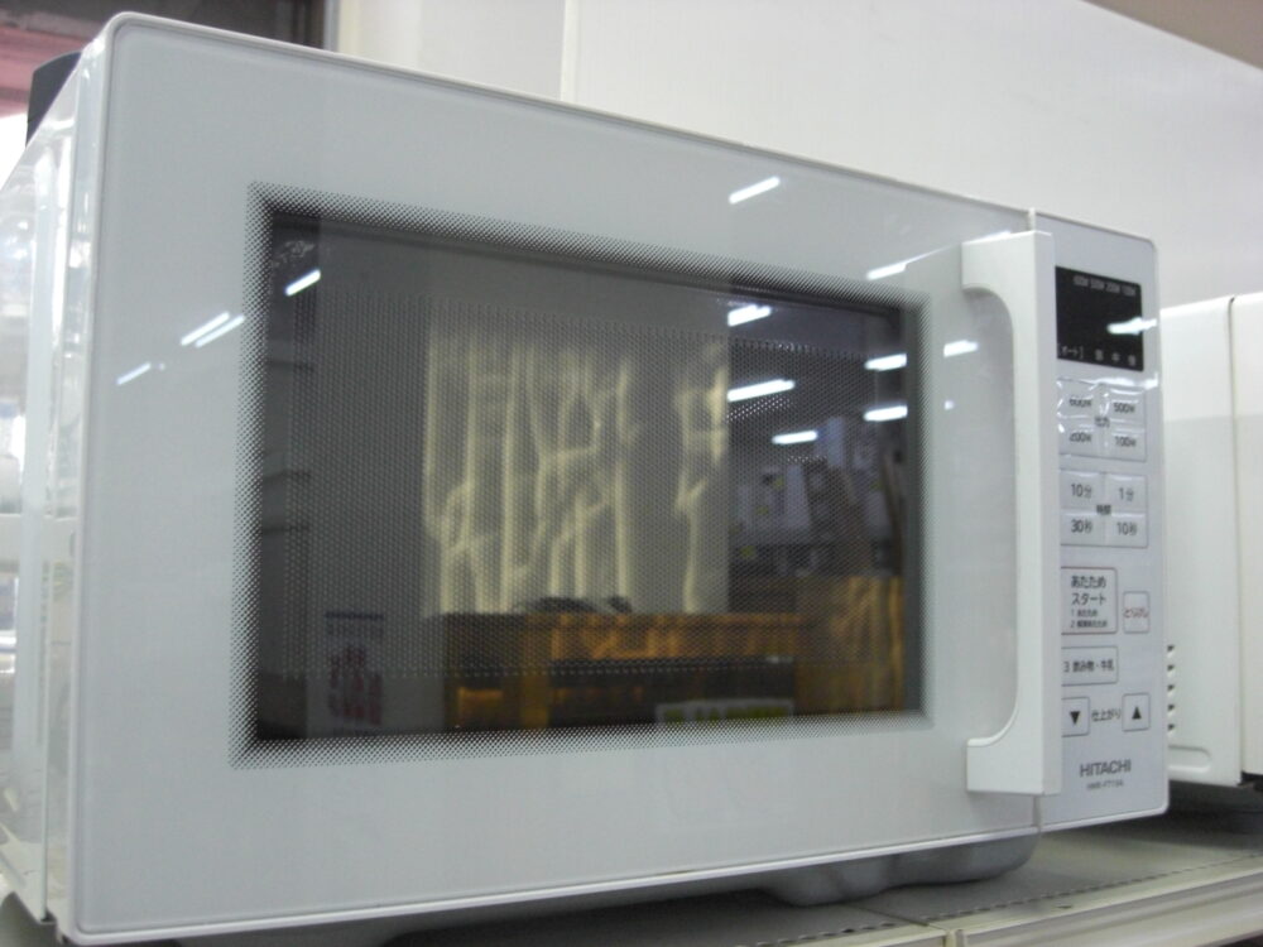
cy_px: 474
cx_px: 632
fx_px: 1386
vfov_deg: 37.7
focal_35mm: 38
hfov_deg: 49.0
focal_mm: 7.9
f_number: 2.8
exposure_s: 1/60
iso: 400
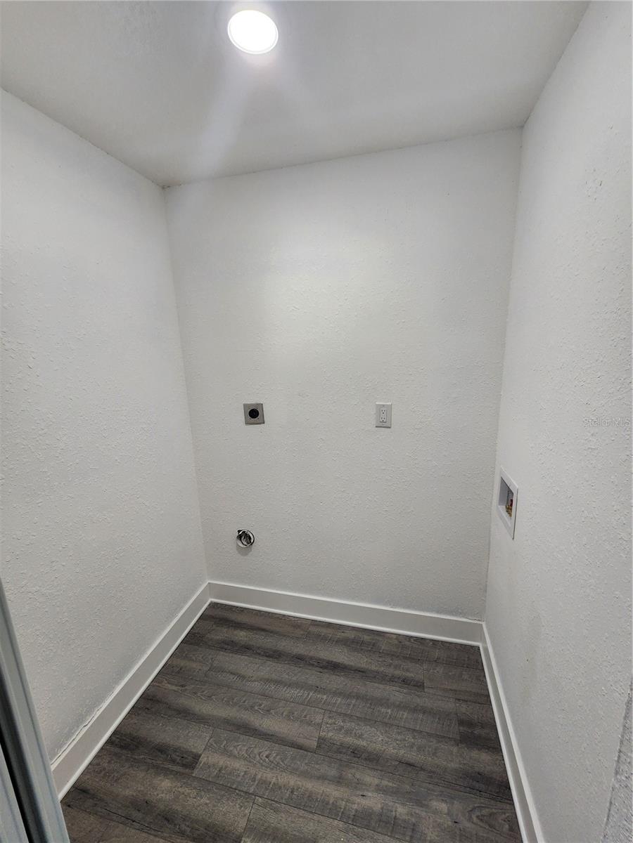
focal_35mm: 13
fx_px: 317
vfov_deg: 106.2
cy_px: 422
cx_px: 316
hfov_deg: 89.9
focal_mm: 2.2
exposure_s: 1/60
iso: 160
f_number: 2.2
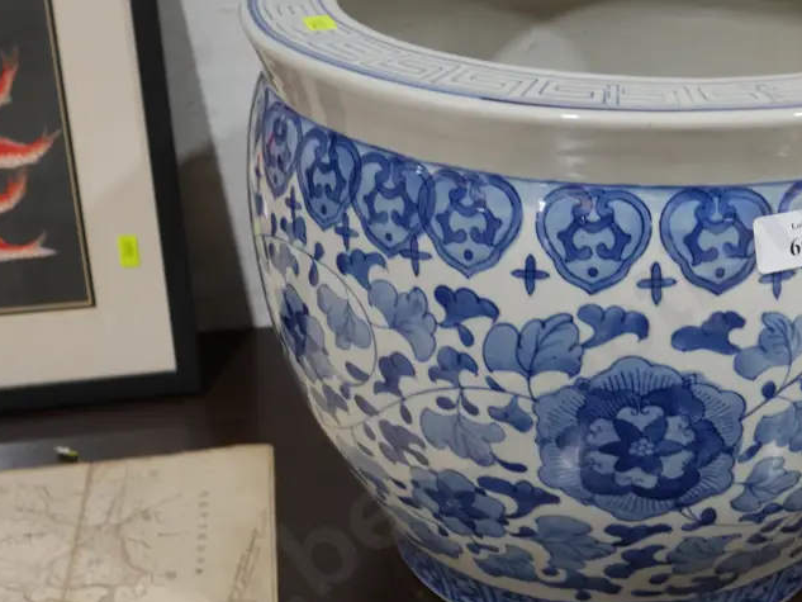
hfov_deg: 34.3
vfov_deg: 26.5
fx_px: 1275
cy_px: 366
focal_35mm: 55
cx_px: 580
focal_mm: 17
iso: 250
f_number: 4
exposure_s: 1/60
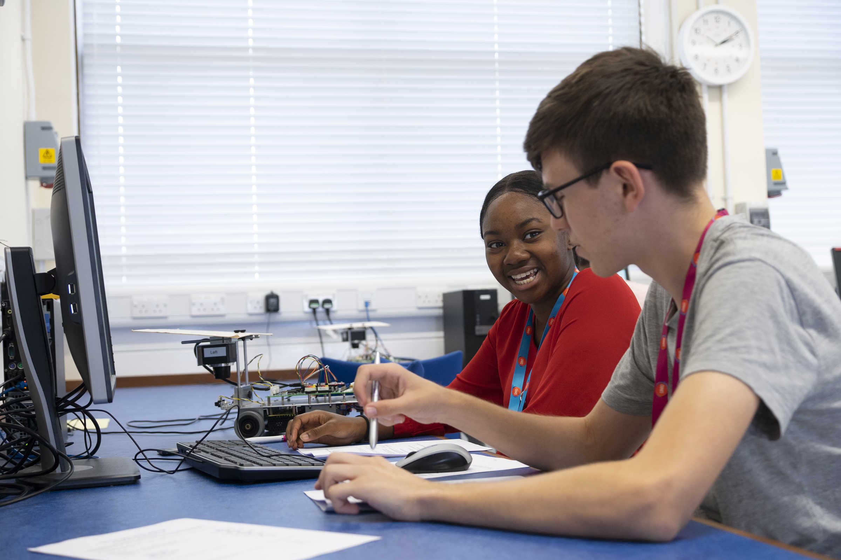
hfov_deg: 38.2
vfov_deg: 26.0
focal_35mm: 52
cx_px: 420
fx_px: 1215
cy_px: 280
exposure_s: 1/100
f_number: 3.5
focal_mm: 35
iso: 400
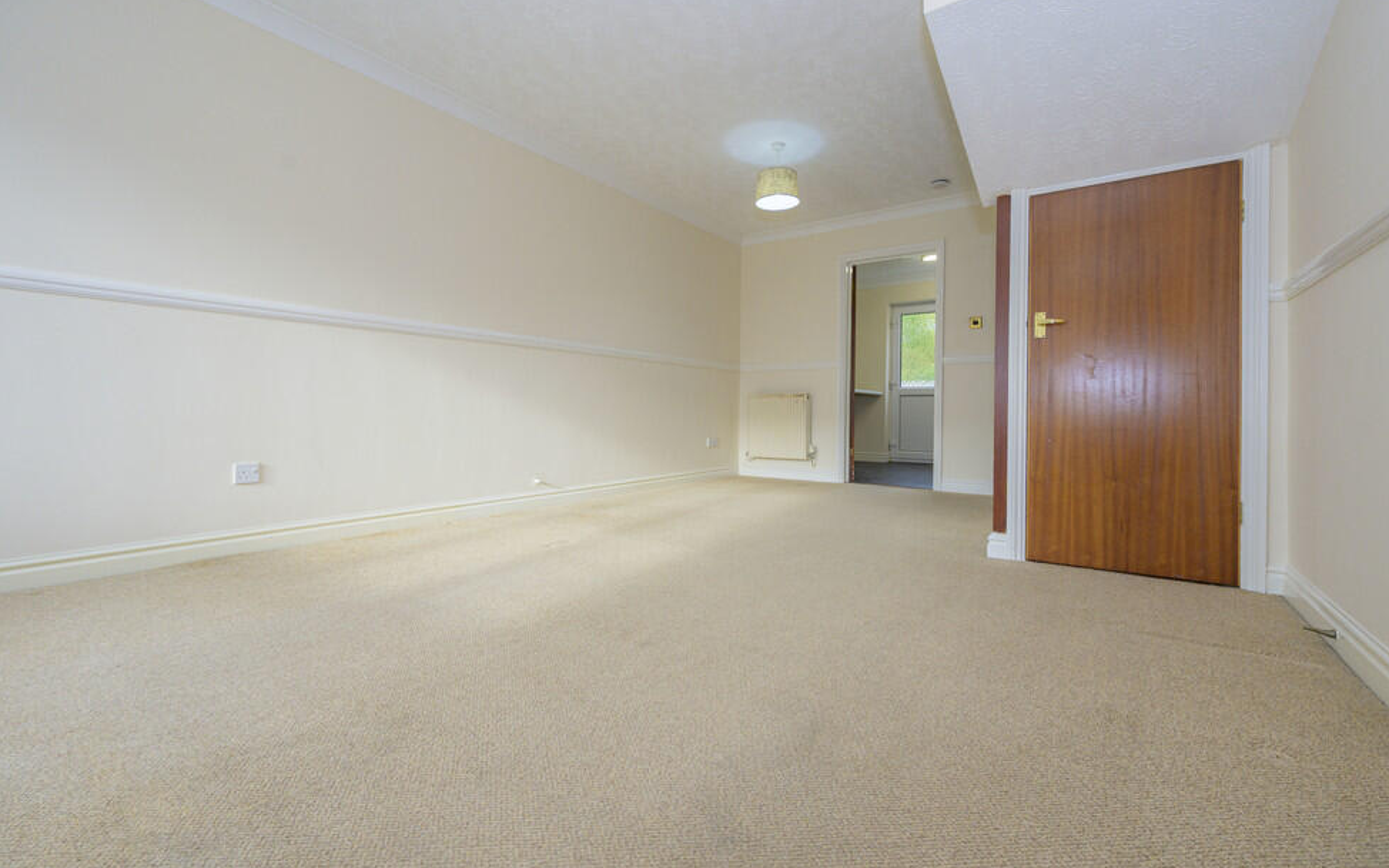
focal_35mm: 15
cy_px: 434
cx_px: 729
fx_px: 568
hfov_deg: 101.4
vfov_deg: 74.8
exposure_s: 1/125
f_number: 7.1
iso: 800
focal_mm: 14
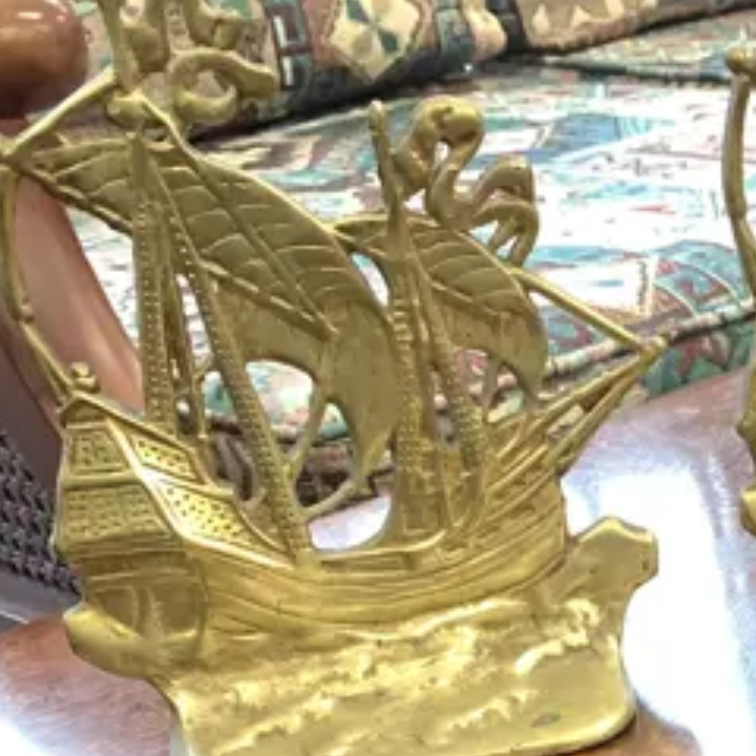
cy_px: 1131
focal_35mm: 98
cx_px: 1430
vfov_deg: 16.2
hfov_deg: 15.0
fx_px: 2421
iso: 160
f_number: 1.8
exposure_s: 1/50
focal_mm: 4.25
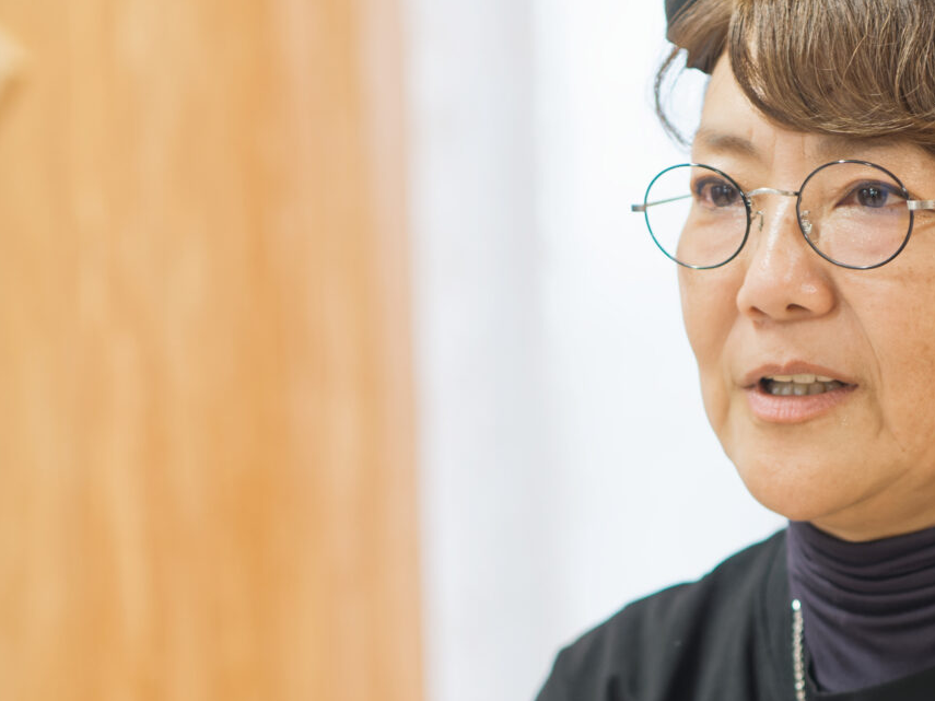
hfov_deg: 13.7
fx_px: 3889
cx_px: 723
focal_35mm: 144
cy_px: 589
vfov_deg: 10.3
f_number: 1.8
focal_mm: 50
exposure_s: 1/320
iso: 800
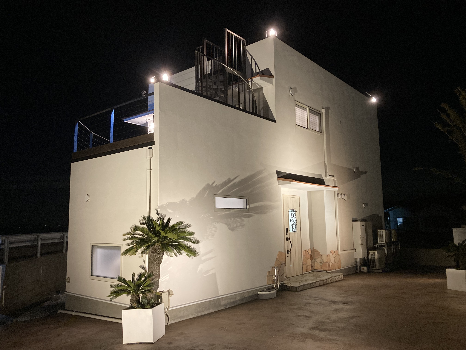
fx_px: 377
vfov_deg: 49.7
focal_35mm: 28
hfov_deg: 63.4
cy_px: 175
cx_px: 233
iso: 320
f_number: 1.8
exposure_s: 1/25
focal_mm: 3.99
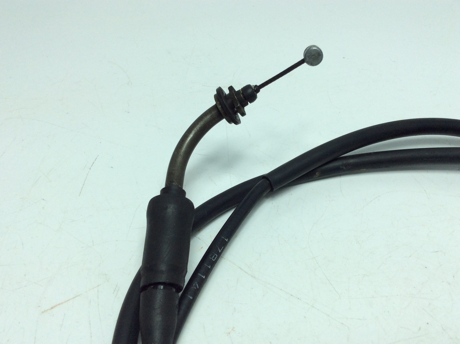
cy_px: 172
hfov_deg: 56.9
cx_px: 230
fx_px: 425
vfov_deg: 44.1
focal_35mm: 32
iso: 32
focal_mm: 3.3
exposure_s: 1/561
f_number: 2.4
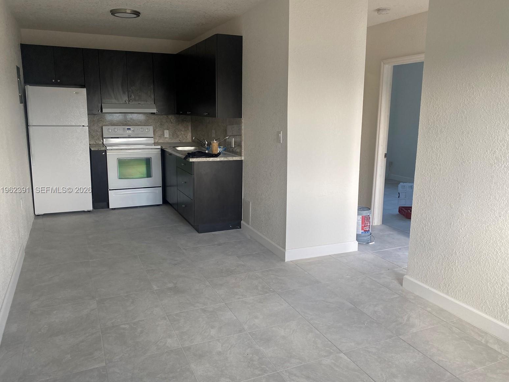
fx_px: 397
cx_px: 253
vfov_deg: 51.4
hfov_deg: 65.3
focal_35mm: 27
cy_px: 190
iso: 100
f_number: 1.8
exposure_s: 1/121
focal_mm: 4.25
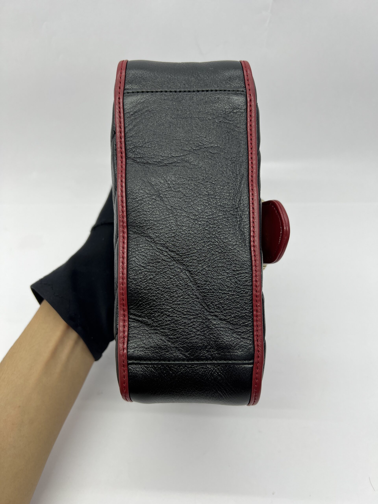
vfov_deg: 67.3
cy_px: 252
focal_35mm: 26
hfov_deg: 53.1
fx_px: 379
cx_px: 189
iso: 40
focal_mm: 5.7
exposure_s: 1/178
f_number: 1.5
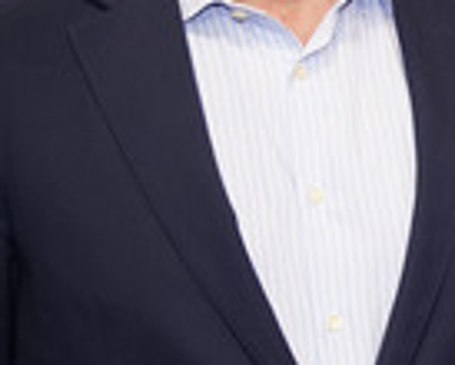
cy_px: -90
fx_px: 2036
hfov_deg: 12.1
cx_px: 722
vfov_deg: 10.1
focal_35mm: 151
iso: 2000
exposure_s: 1/160
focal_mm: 49
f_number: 5
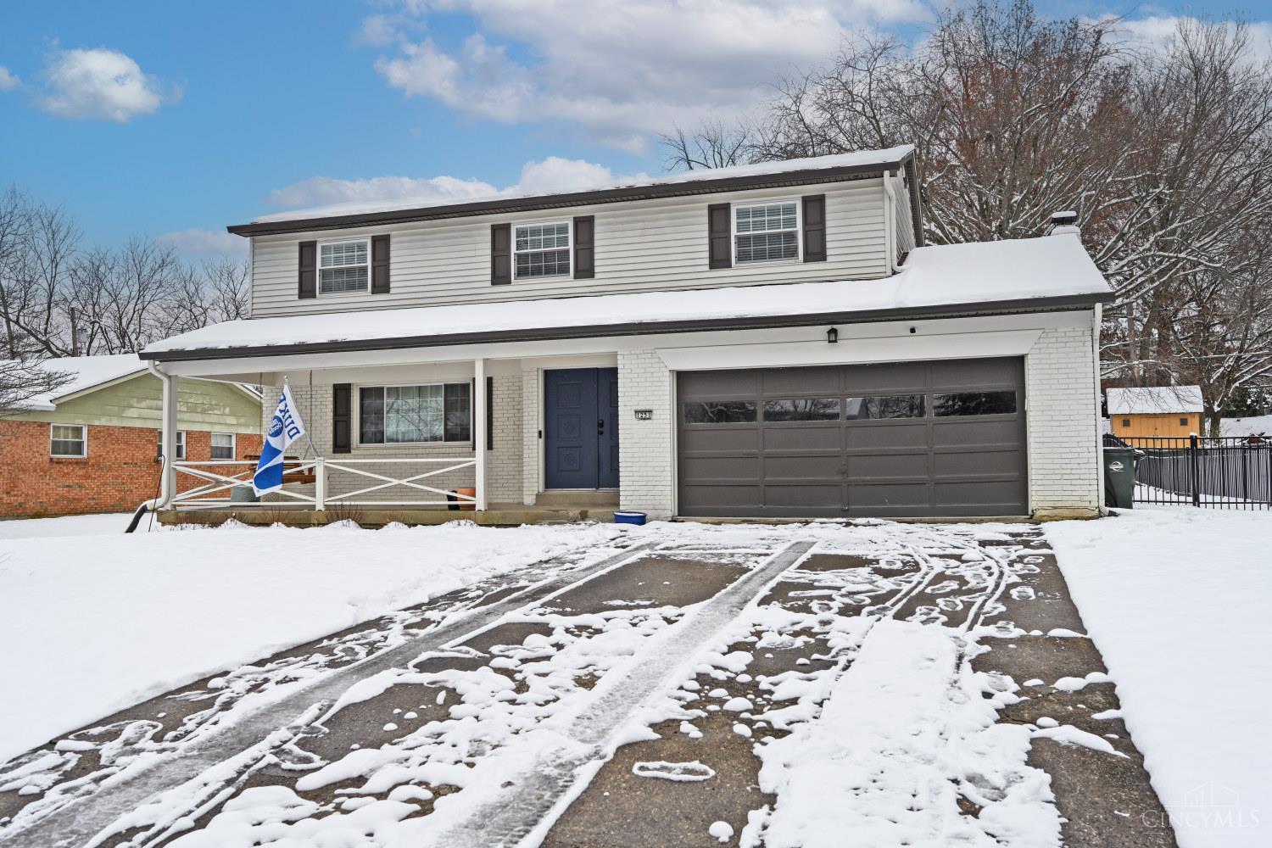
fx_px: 1060
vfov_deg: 43.6
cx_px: 636
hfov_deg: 61.9
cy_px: 424
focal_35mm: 30
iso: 100
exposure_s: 1/400
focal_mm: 30
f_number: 7.1
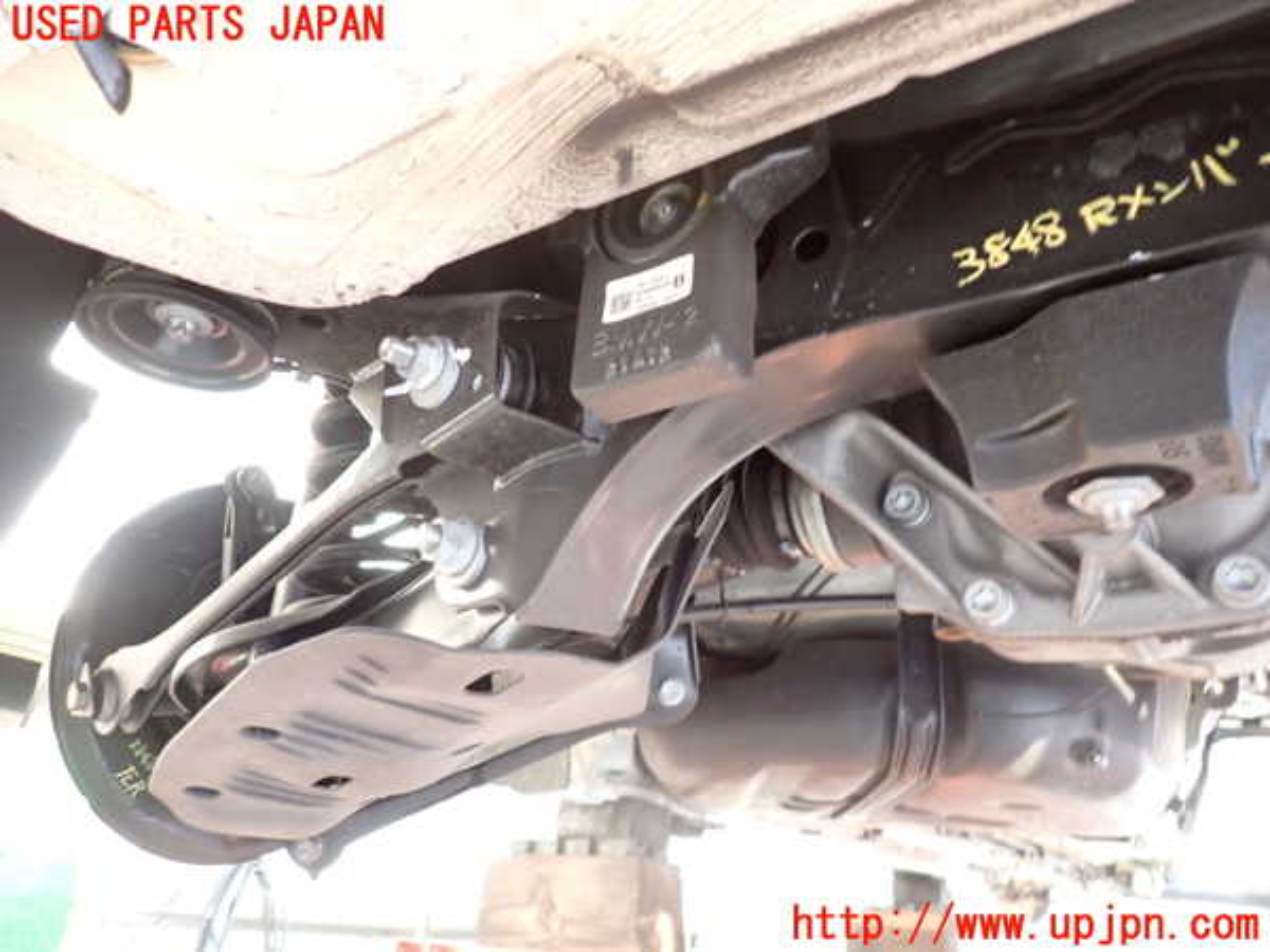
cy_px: 476
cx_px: 635
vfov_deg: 54.9
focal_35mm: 25
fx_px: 917
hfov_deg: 69.4
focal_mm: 4.5
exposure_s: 1/30
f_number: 2
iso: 640
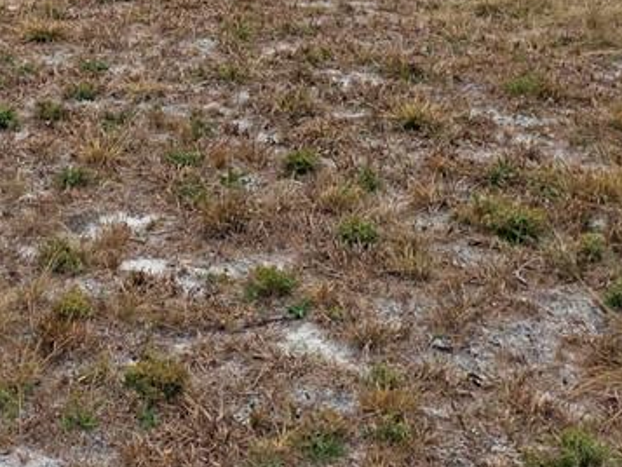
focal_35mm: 103
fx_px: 1851
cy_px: -293
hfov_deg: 18.8
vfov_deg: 13.3
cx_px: 80
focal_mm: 6.25
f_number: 1.7
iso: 80
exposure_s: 1/4237
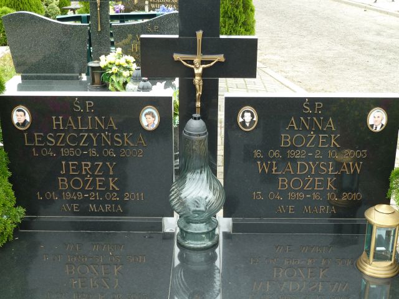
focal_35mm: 52
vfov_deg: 28.0
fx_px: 599
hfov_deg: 36.8
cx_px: 200
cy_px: 150
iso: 80
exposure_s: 1/50
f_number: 3.8
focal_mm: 8.5
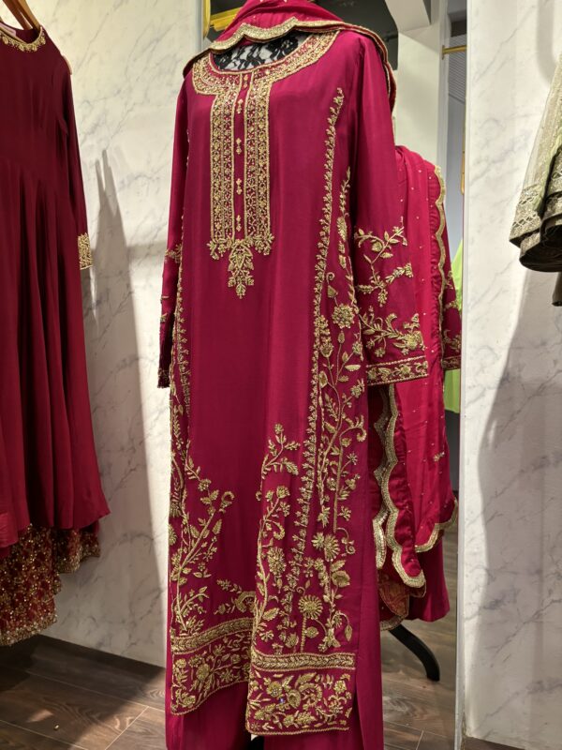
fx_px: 563
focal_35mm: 26
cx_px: 281
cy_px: 375
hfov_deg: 53.1
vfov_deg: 67.3
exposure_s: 1/50
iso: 250
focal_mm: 5.96
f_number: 1.6
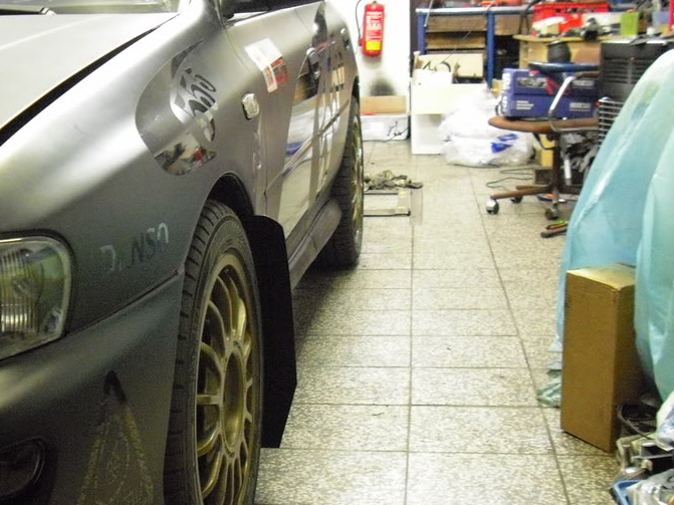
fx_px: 1129
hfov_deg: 33.0
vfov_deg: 25.0
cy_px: 356
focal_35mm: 58
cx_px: 236
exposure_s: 1/15
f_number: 2.8
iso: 800
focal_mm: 6.2
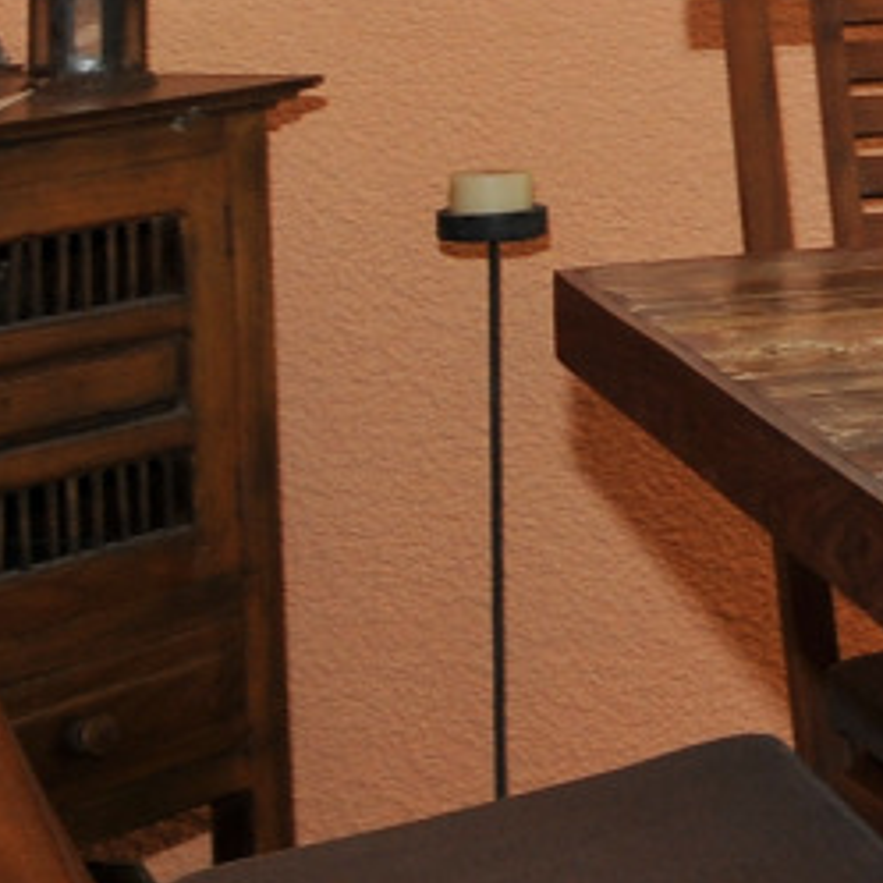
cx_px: 2592
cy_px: -489
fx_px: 3838
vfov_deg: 12.4
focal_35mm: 133
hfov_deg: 10.0
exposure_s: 1/80
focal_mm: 16
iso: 200
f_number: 7.1
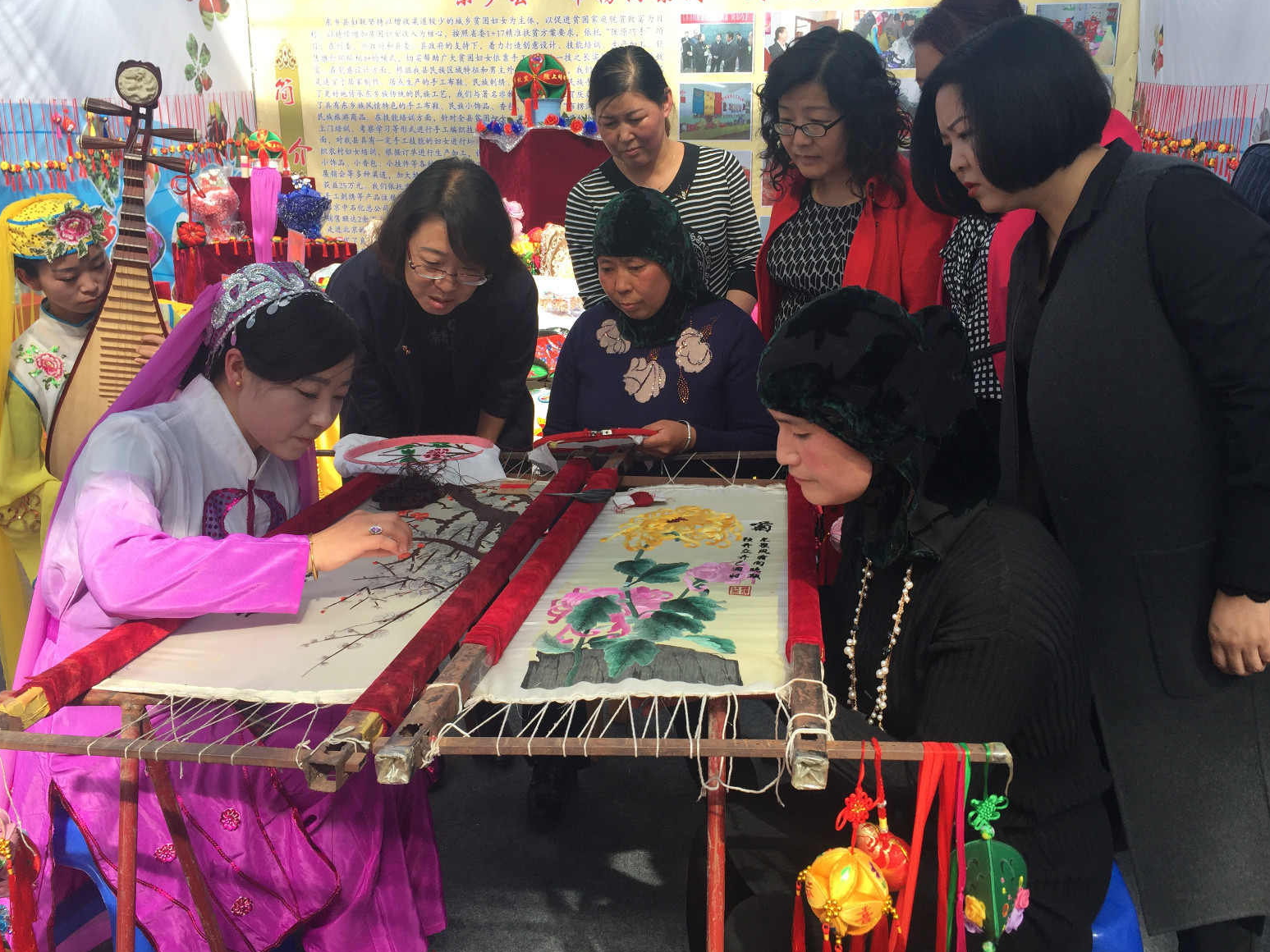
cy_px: 470
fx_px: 1101
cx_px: 651
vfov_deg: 46.8
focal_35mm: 30
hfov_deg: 60.0
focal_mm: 4.15
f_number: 2.2
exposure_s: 1/581
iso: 32
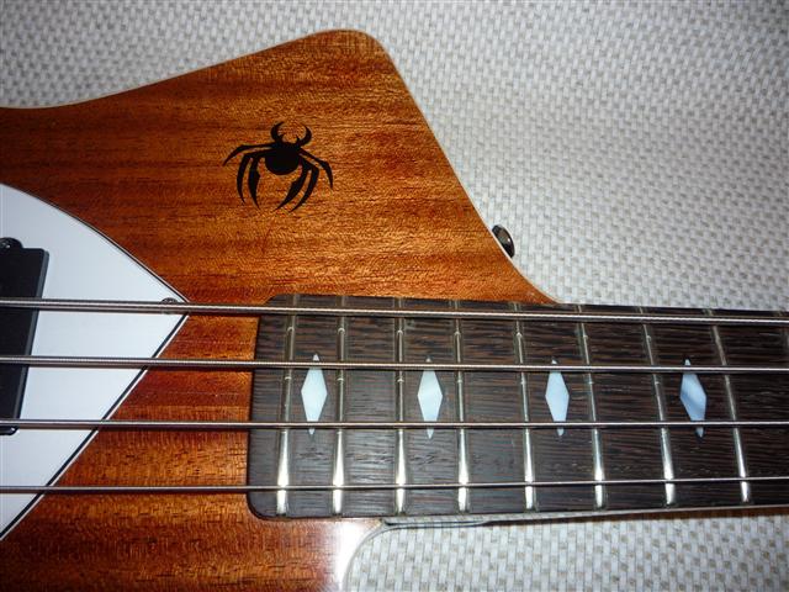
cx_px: 394
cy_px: 296
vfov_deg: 46.8
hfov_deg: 60.0
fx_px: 684
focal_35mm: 30
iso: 100
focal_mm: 5.2
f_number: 4
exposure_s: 1/30
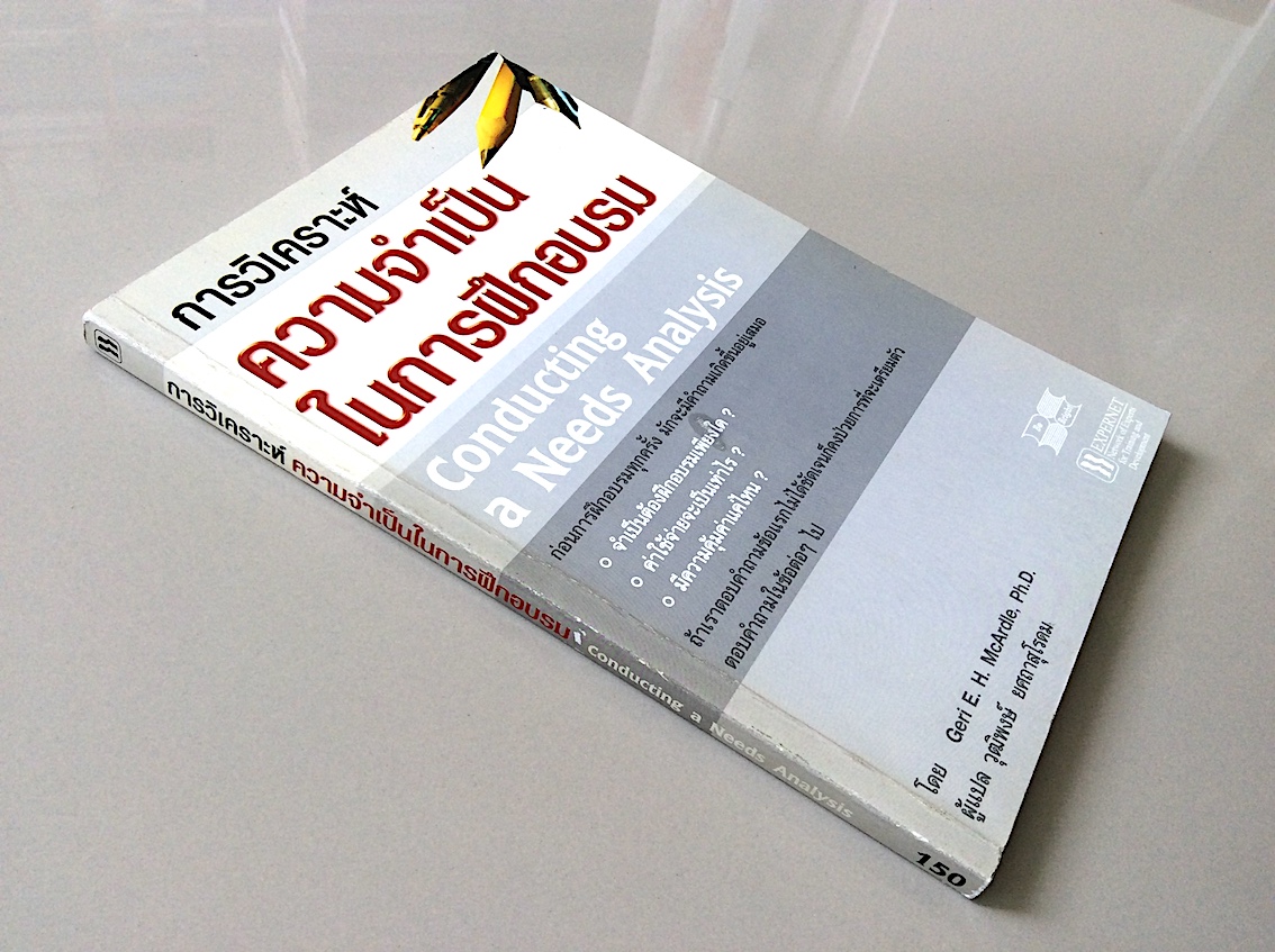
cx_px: 638
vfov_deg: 44.1
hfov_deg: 56.9
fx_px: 1177
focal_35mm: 32
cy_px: 476
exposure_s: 1/100
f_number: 2.4
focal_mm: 3.3
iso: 32
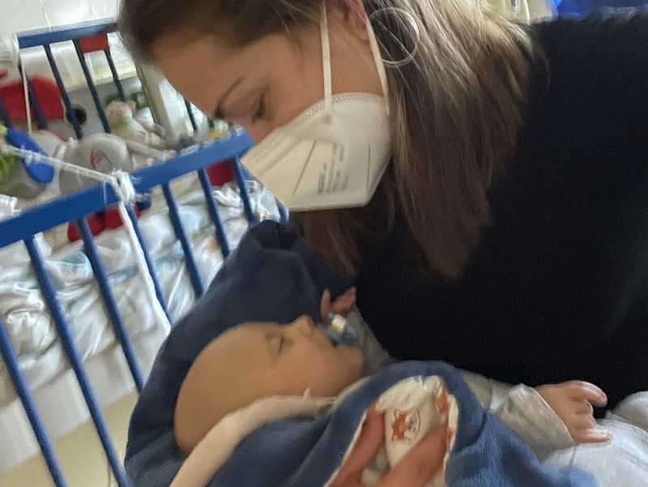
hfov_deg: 73.9
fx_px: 431
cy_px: 244
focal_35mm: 23
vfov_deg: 58.9
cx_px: 324
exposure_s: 1/14
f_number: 2.2
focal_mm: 2.71
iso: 1250
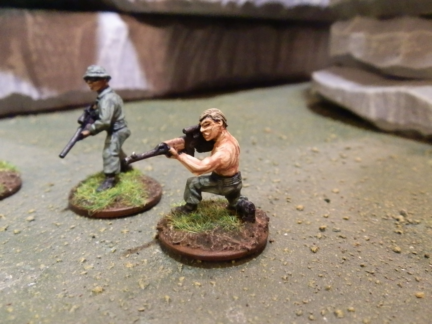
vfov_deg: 49.7
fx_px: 349
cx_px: 216
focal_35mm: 28
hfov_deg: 63.4
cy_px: 162
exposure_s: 1/60
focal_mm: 5
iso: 800
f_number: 3.1
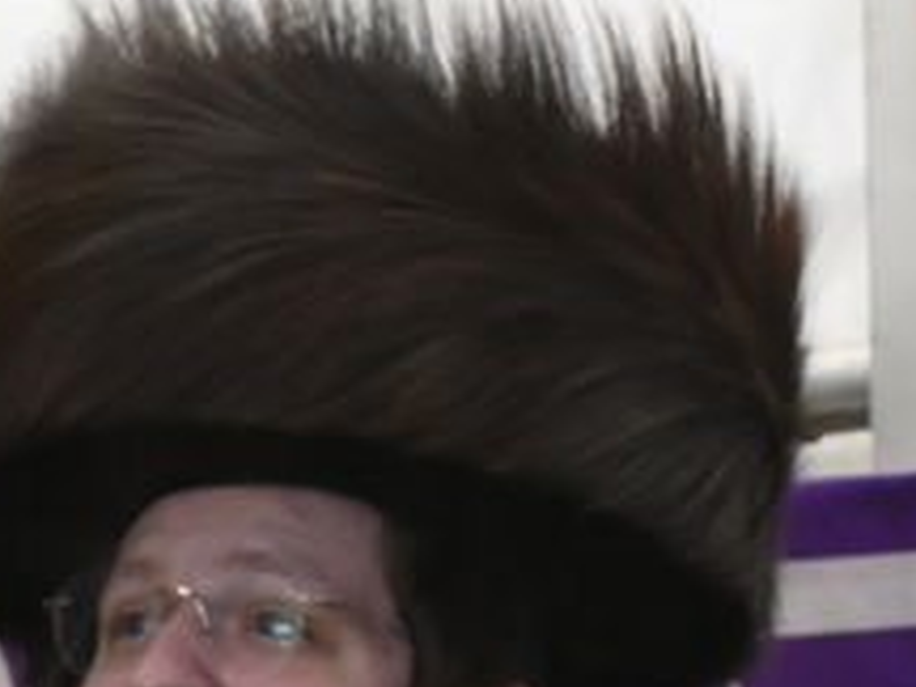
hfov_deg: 6.6
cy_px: 1058
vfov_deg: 4.9
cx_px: -212
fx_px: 7912
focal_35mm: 299
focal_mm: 48
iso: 3200
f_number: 4
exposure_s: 1/100
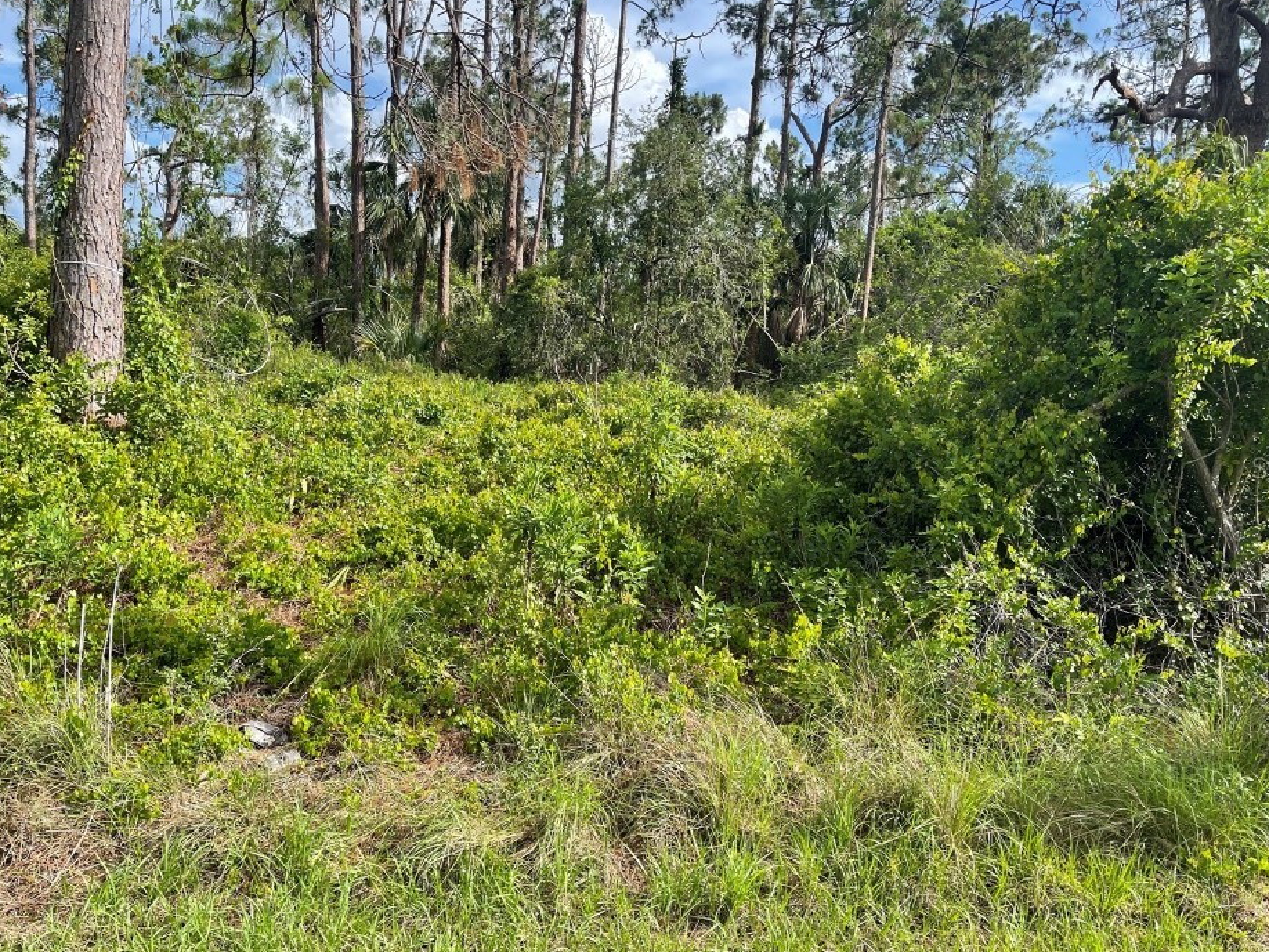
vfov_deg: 48.2
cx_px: 675
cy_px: 467
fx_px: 1063
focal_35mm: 29
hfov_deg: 61.6
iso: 32
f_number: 1.6
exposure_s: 1/1225
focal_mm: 5.1
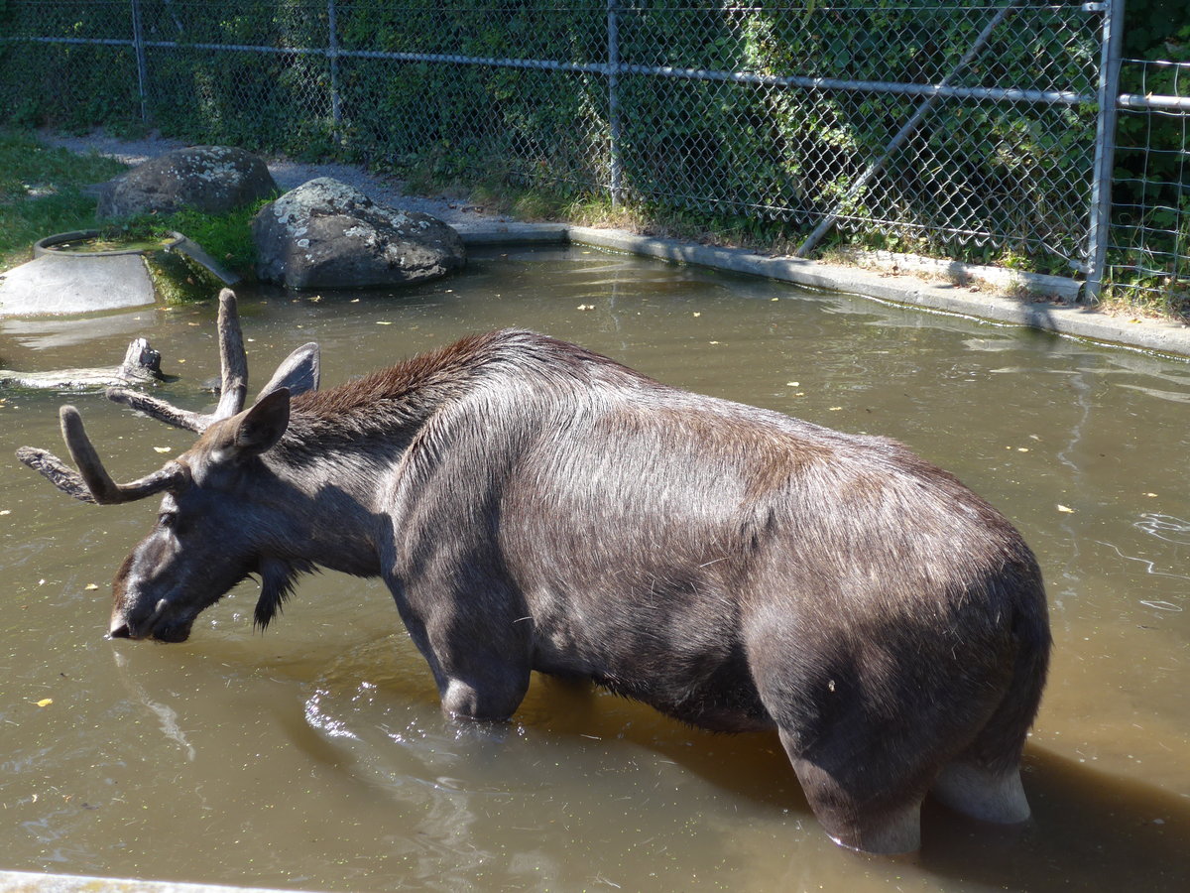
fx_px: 1581
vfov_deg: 31.5
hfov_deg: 41.2
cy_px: 446
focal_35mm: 46
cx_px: 595
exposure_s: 1/400
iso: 80
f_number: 3
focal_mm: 9.5
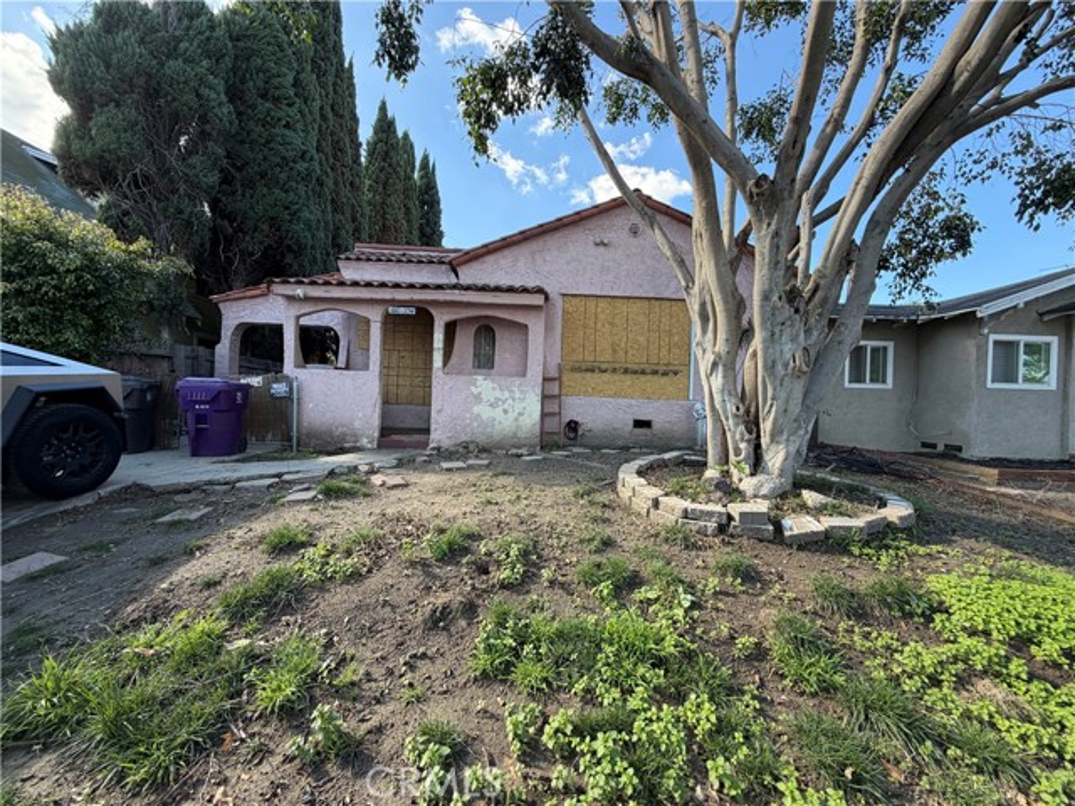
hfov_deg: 102.1
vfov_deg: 85.7
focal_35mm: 14
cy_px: 403
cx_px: 538
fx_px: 435
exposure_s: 1/217
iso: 50
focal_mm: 2.22
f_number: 2.2
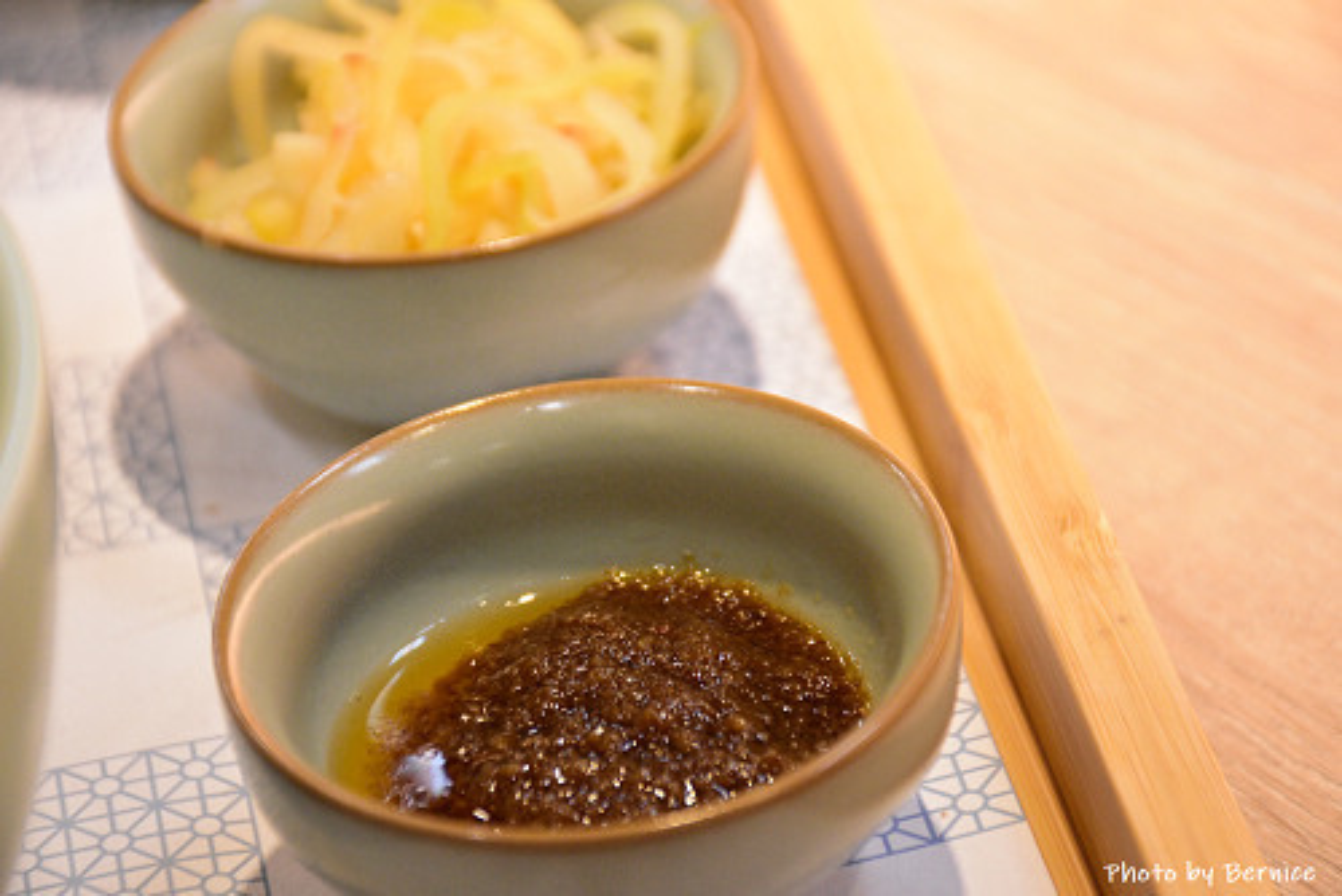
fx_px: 5595
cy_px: 448
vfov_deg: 9.2
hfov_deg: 13.7
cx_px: 671
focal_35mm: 150
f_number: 7.1
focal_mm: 100
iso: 2500
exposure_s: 1/160
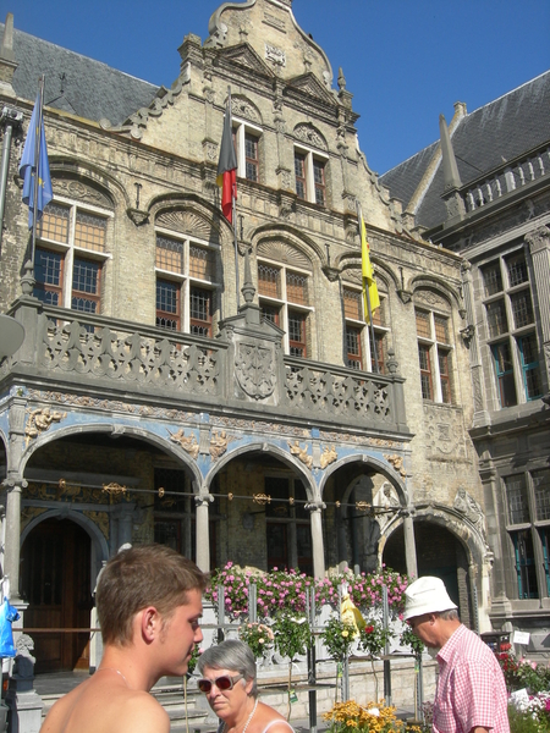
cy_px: 366
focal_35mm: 36
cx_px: 275
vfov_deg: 51.4
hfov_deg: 39.7
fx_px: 763
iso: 64
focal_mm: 7.5
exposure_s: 1/252
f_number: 6
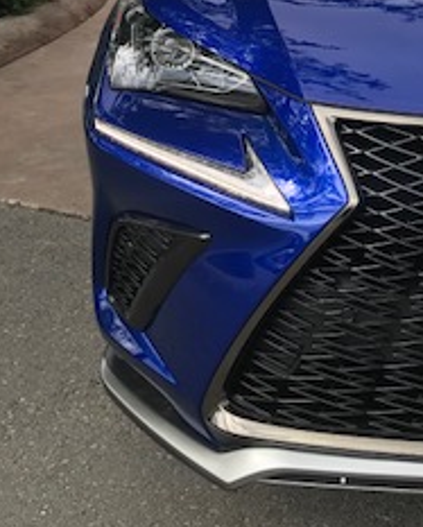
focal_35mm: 75
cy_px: 29
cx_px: 520
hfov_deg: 19.2
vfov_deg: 24.5
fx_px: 1171
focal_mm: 3.99
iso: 20
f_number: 1.8
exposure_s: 1/870
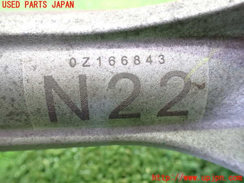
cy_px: 92
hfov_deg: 60.0
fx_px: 211
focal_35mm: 30
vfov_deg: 46.8
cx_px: 122
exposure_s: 1/30
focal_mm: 5.4
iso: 1250
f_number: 2.3
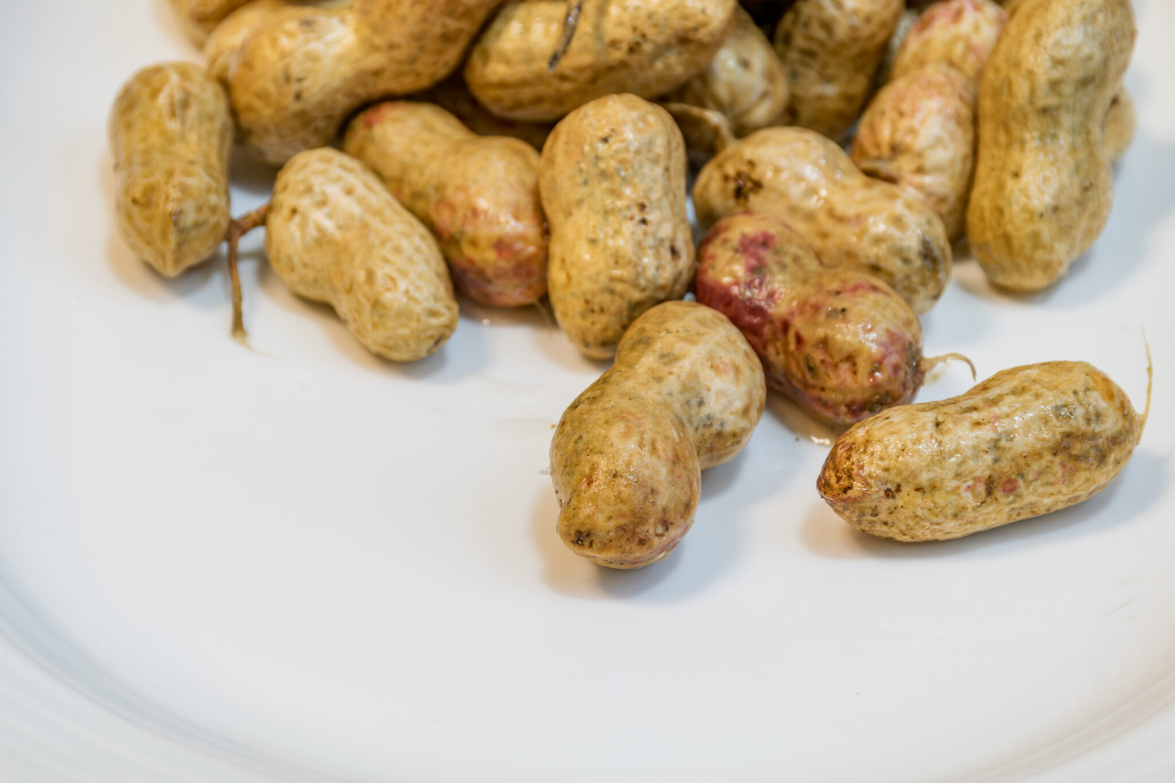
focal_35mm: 158
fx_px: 5140
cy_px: 392
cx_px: 588
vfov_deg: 8.7
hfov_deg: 13.0
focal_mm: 105
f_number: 13
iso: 100
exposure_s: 1.6
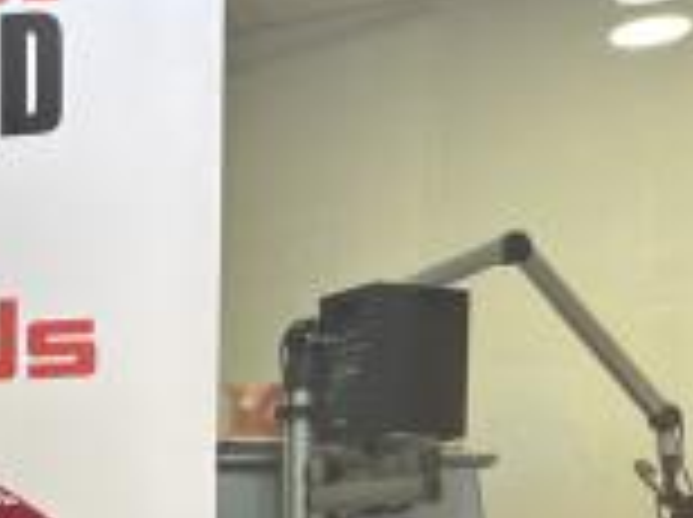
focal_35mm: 78
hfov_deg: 22.0
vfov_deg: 17.8
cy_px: 651
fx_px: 1559
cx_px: -256
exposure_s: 1/50
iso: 160
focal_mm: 6.86
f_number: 1.78
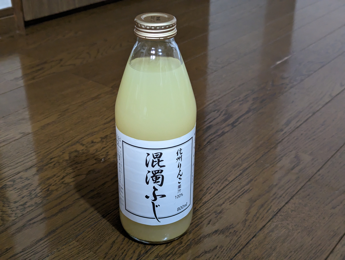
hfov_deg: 39.6
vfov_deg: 30.3
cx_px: 172
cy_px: 130
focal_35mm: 48
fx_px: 479
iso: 649
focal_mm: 6.81
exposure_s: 1/33.1
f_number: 1.85
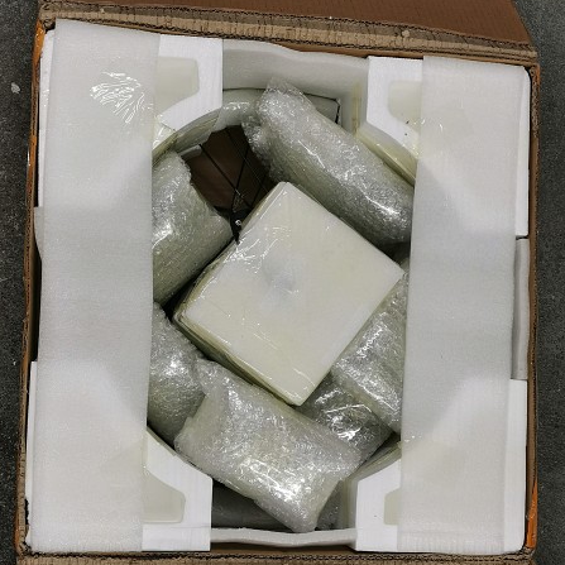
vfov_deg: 30.0
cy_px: 315
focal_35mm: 57
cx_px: 283
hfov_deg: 30.0
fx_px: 1053
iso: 80
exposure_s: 1/100
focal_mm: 5.58
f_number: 1.8
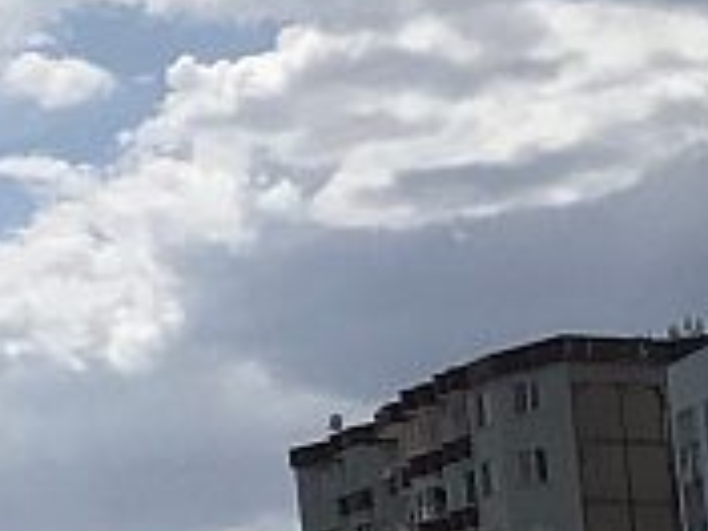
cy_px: 652
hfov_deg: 10.1
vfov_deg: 9.0
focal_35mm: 163
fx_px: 3334
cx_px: -1134
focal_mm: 3.99
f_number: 1.8
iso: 20
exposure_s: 1/6410
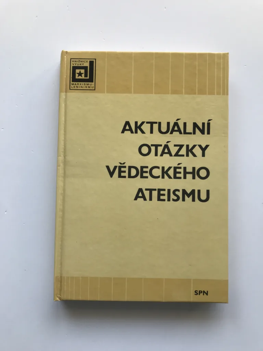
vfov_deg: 63.4
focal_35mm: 28
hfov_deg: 49.7
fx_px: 284
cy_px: 176
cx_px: 132
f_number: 1.8
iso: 32
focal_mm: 3.99
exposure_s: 1/100
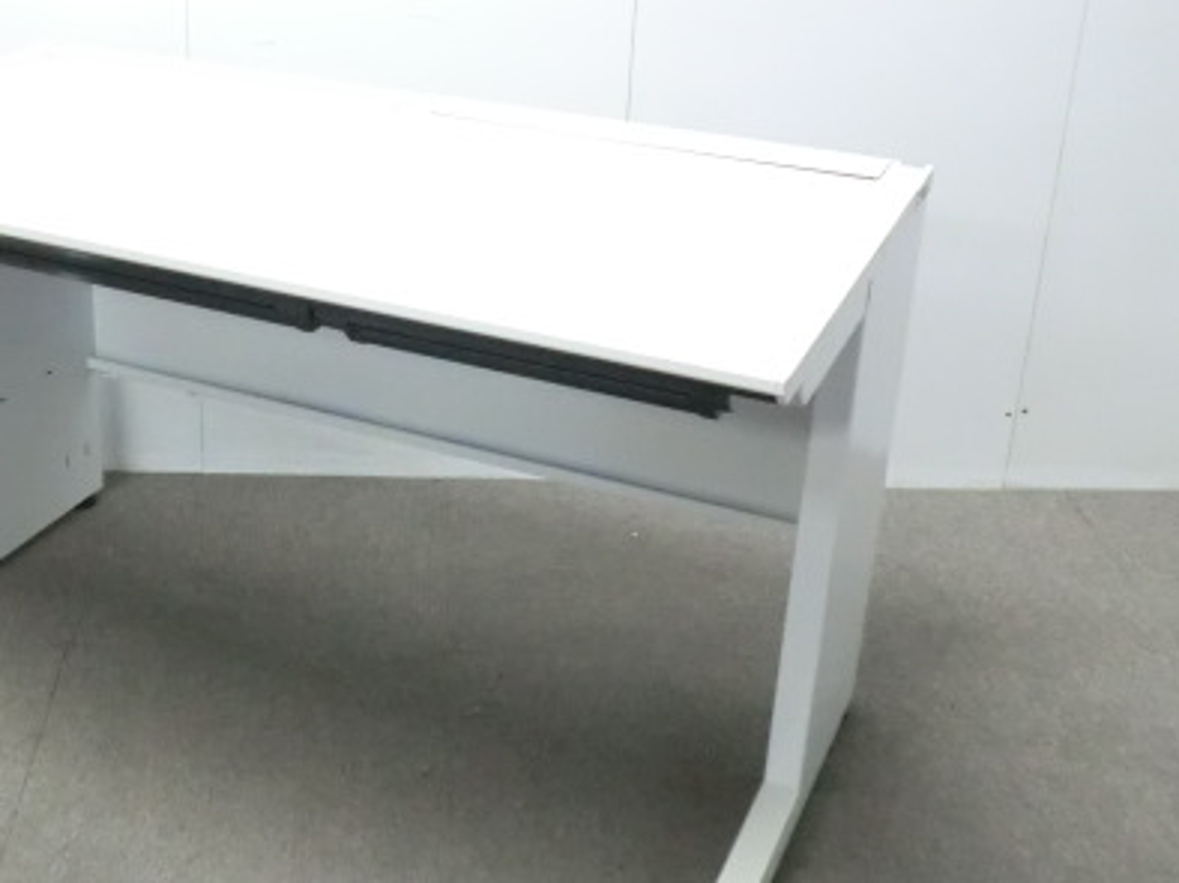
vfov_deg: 27.9
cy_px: 308
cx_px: 359
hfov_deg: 36.3
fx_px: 1770
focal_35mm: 52
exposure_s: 1/40
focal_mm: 5.8
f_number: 3.5
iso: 800
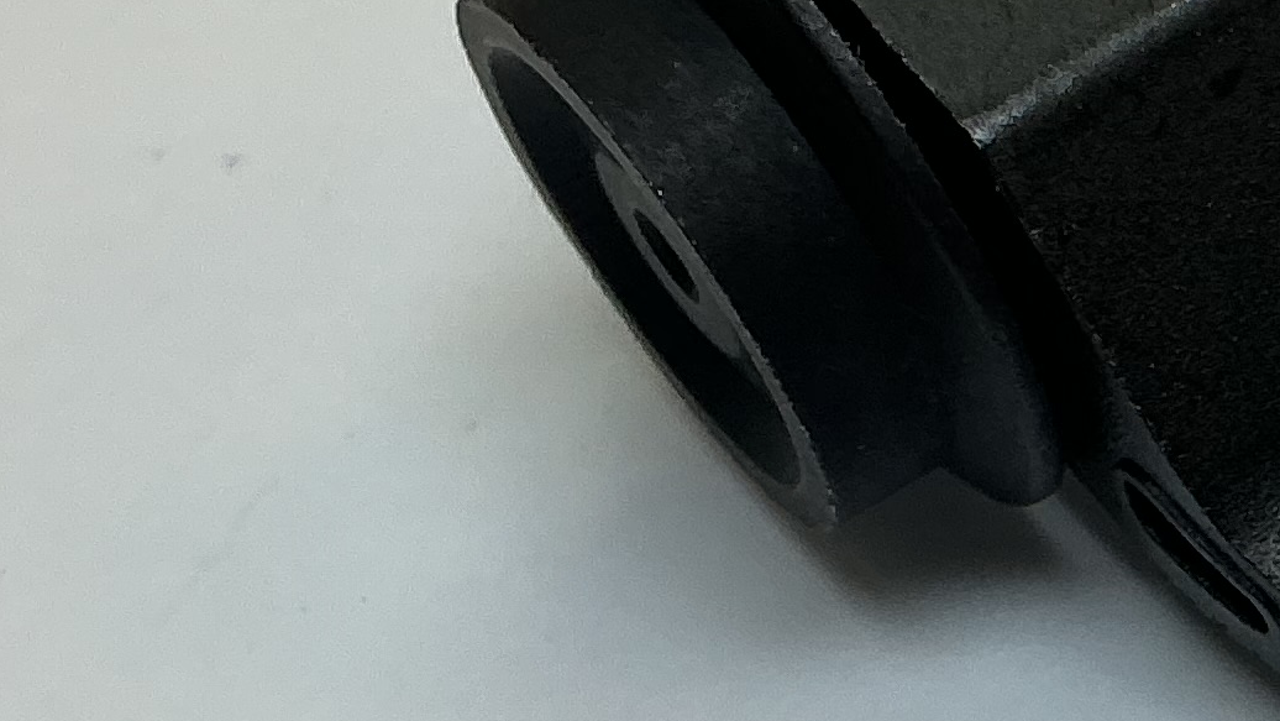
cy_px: 373
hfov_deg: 16.3
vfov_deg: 9.9
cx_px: 1774
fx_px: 4175
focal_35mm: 123
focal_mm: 3
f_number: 1.8
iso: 25
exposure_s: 1/100
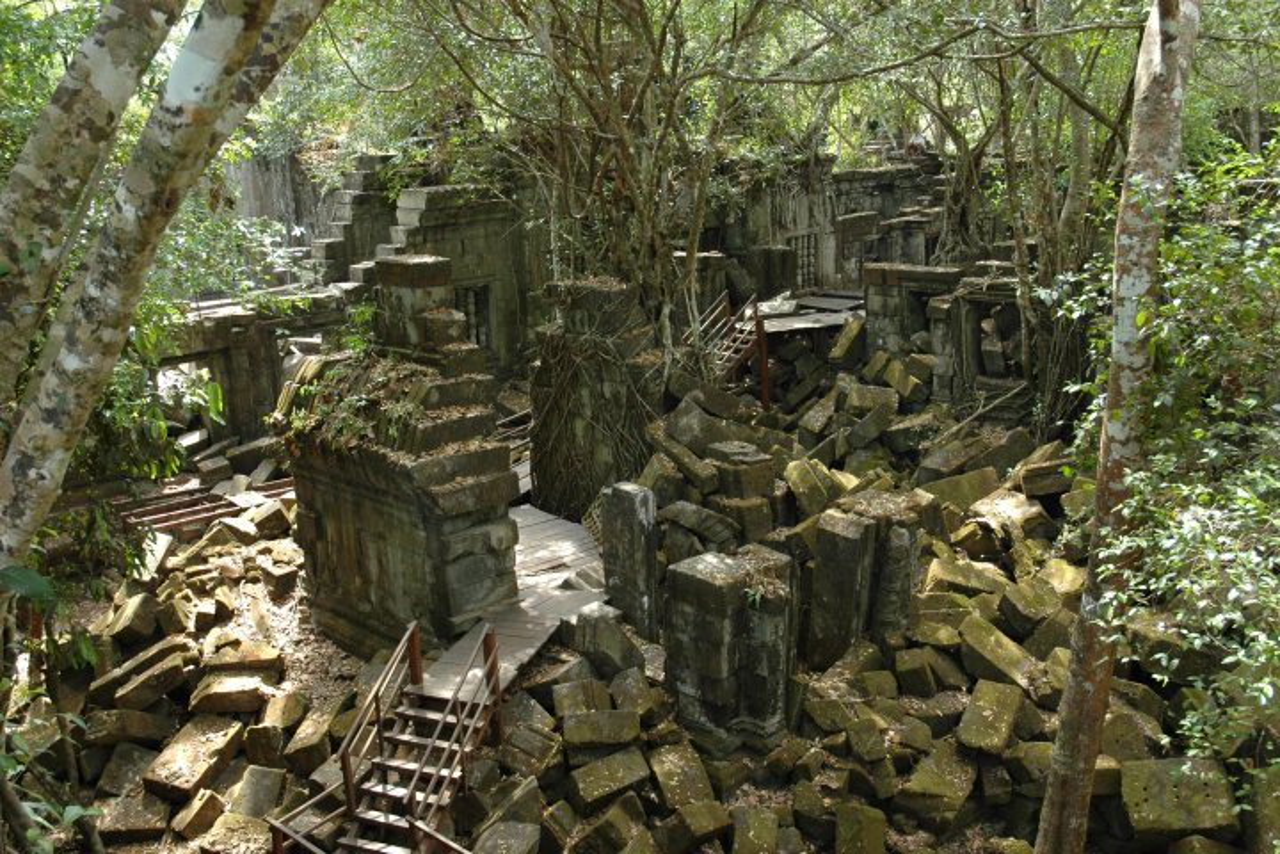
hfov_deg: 51.3
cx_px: 640
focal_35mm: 38
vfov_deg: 35.5
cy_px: 427
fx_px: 1333
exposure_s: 1/50
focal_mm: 25
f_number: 4.5
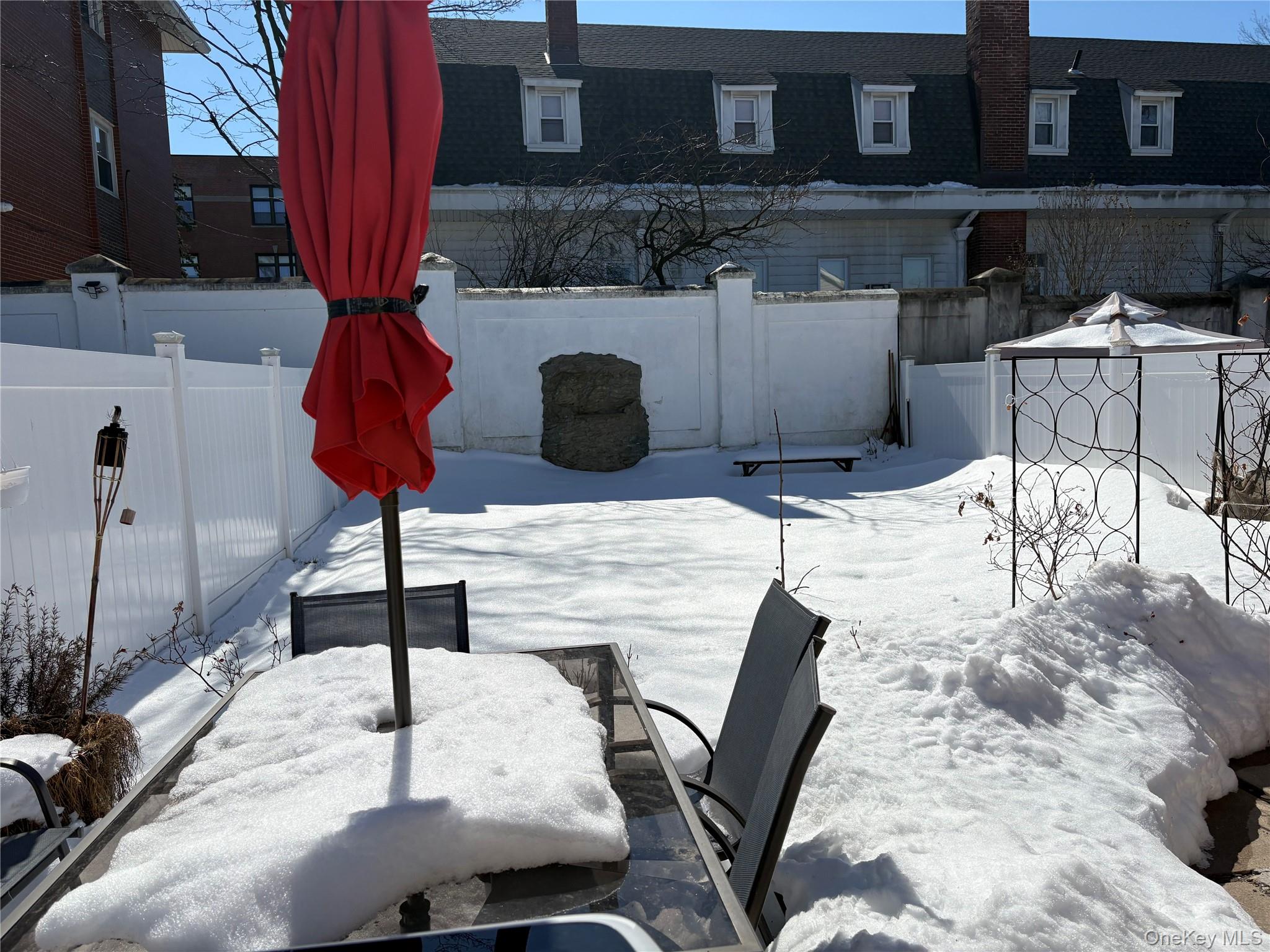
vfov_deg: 53.1
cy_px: 476
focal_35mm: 26
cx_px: 635
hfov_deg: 67.3
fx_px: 954
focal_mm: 5.96
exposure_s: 1/11905
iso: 32
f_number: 1.6
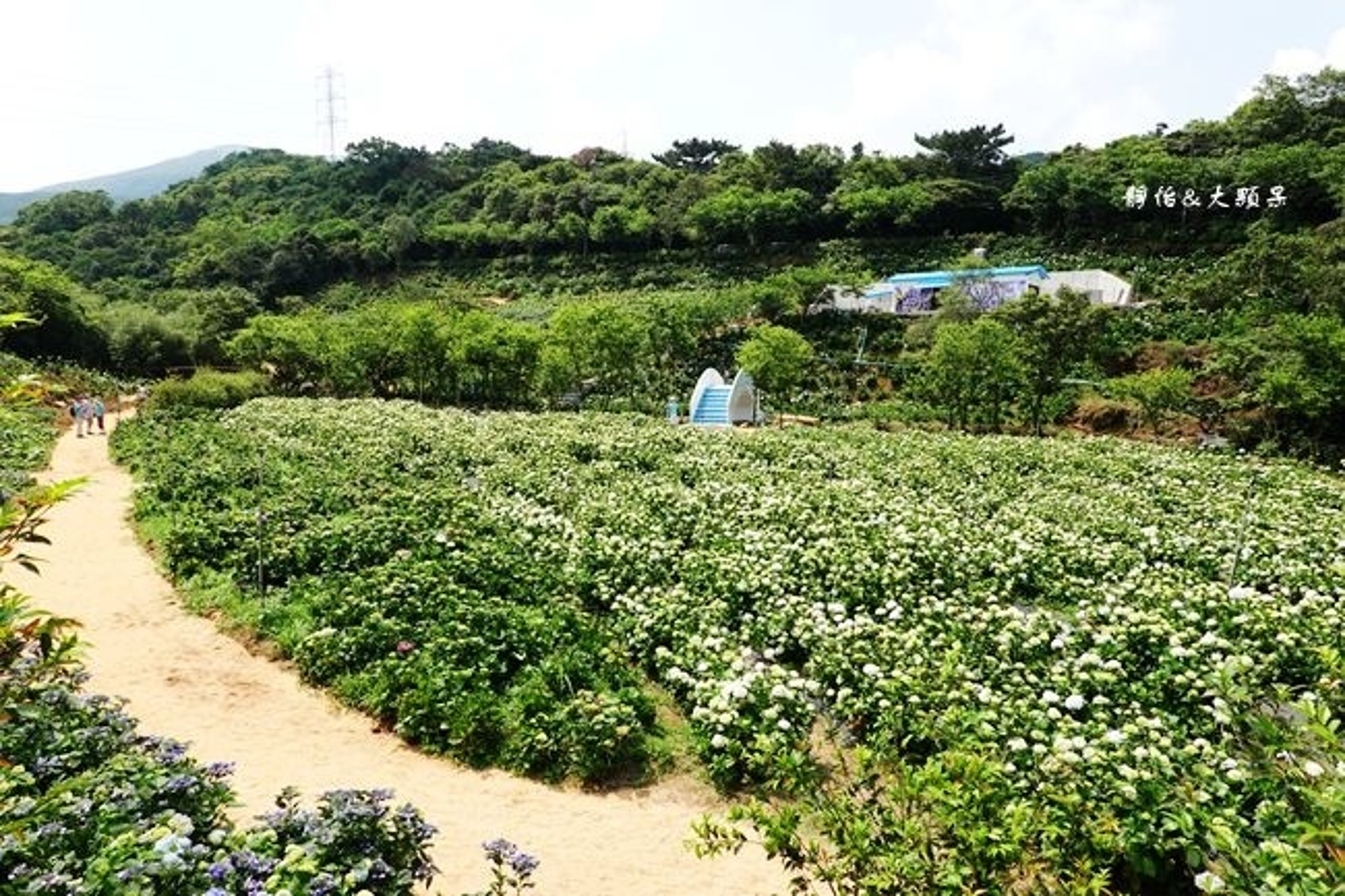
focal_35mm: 24
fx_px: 896
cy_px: 448
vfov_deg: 53.1
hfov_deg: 73.8
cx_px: 672
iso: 125
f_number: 5.6
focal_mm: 9
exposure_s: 1/320
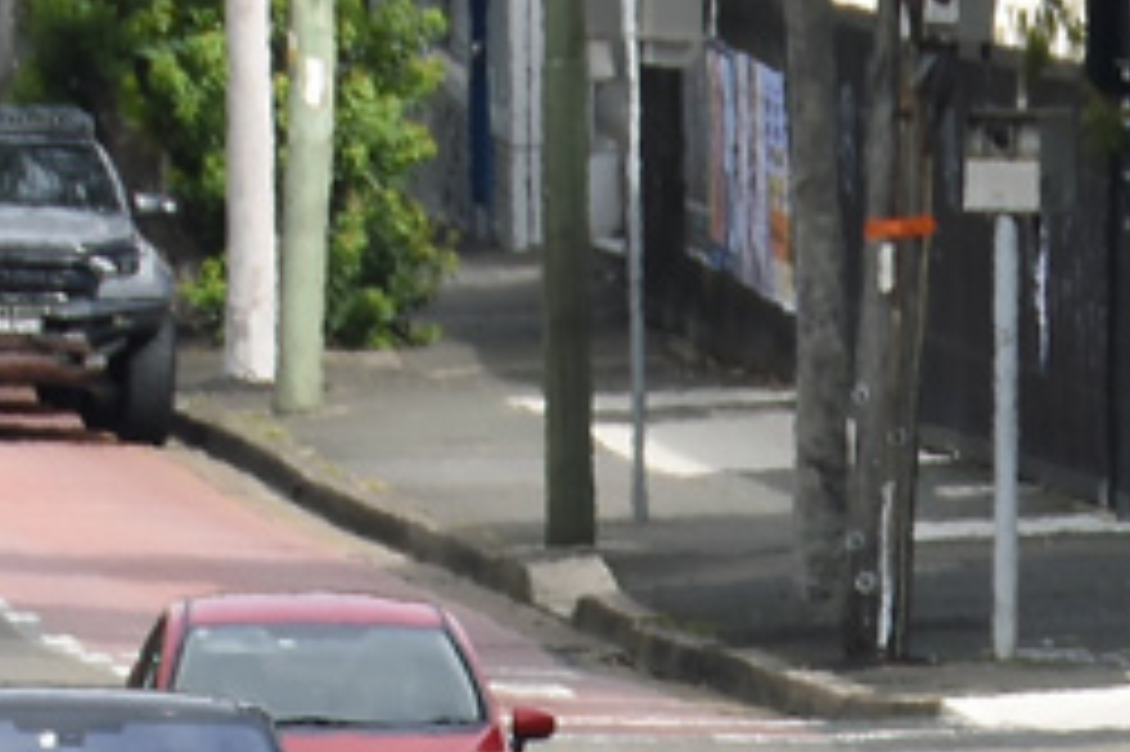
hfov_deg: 1.2
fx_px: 56210
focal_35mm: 1792
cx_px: 1189
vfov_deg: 0.8
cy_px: 1743
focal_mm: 200
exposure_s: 1/160
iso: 200
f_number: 11
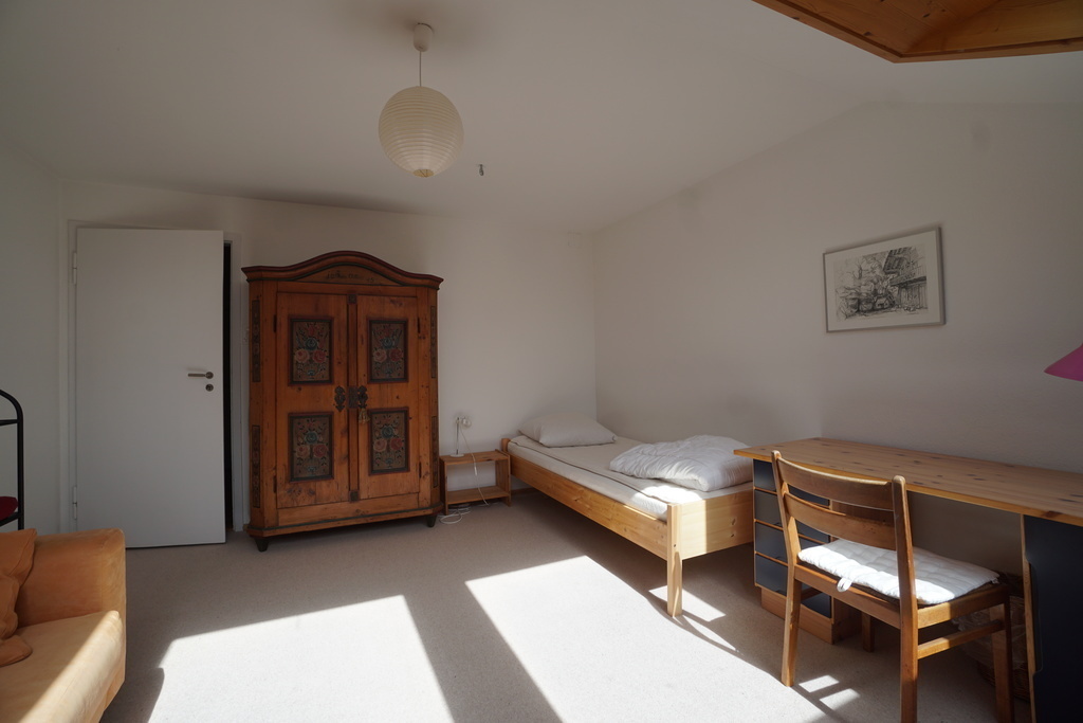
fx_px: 451
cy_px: 362
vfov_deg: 77.3
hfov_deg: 100.4
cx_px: 542
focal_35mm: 15
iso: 100
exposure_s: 1/100
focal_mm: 10
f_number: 7.1
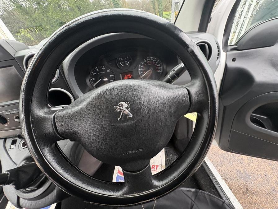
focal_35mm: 14
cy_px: 104
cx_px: 139
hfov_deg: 102.1
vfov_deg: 85.7
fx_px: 112
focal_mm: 2.22
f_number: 2.2
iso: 200
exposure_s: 1/97
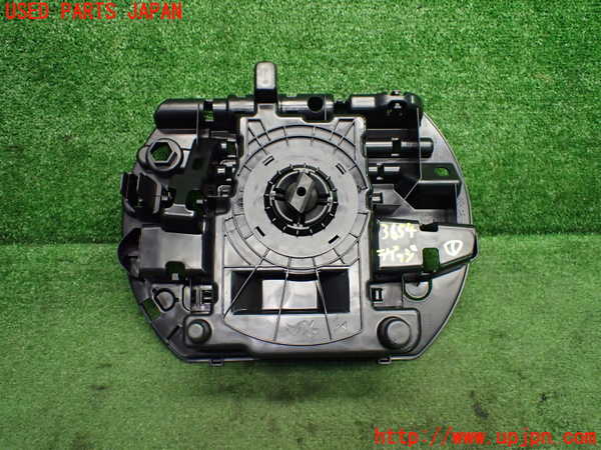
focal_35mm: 30
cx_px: 300
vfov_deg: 46.8
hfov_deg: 60.0
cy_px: 225
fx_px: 521
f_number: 2.3
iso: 640
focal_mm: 5.4
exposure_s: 1/125
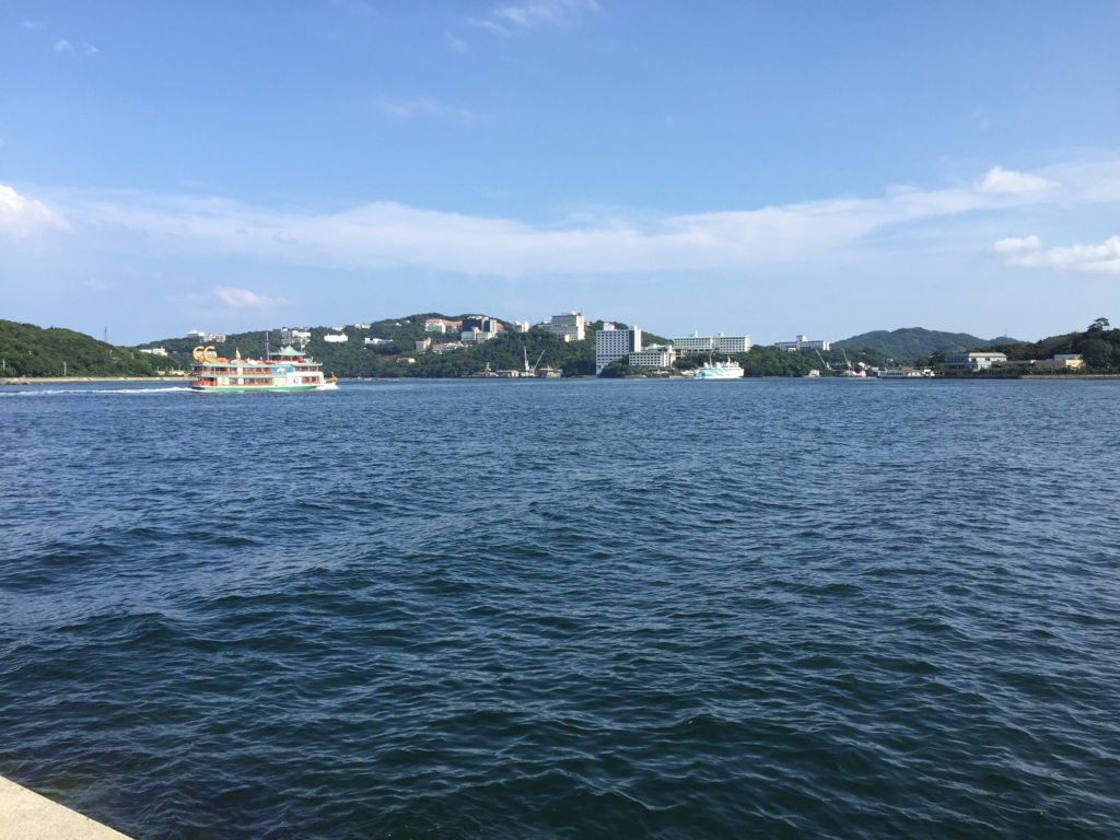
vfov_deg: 48.2
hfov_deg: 61.7
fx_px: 938
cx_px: 560
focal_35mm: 29
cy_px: 420
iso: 32
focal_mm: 4.15
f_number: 2.2
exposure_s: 1/1364
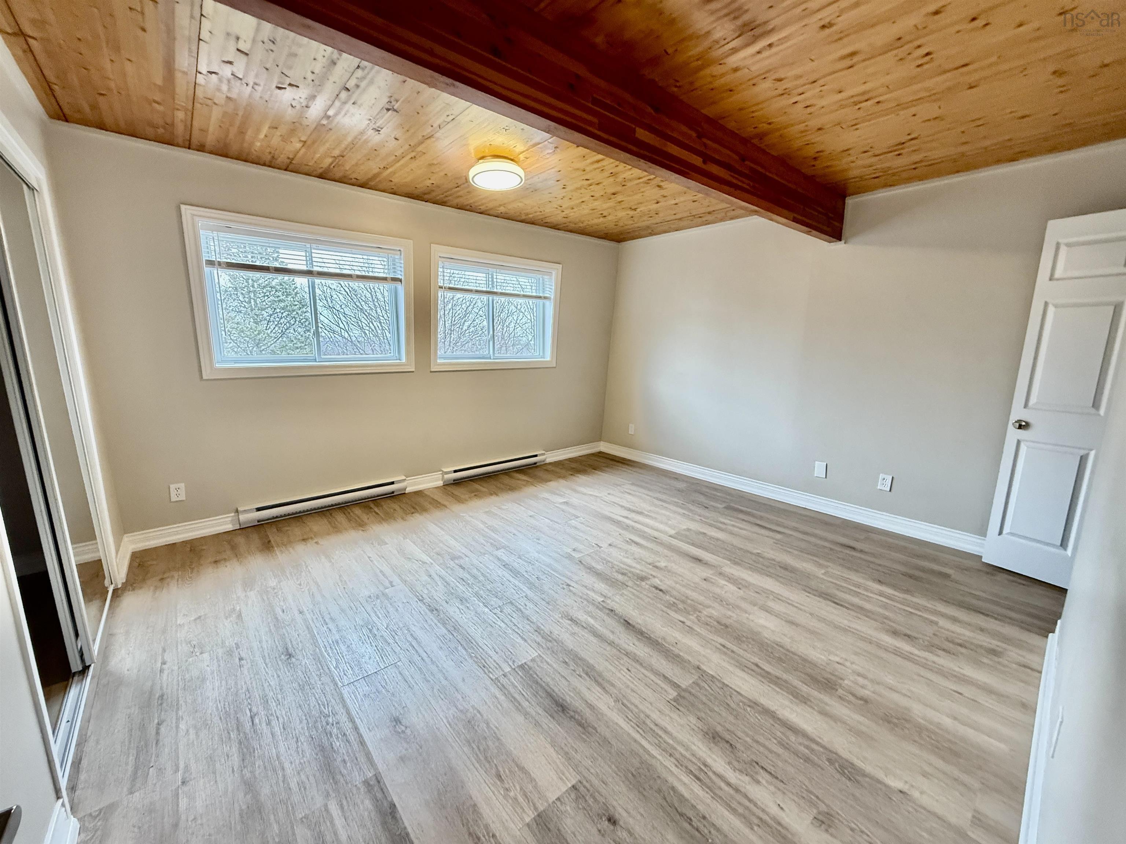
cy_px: 422
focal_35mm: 14
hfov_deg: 102.1
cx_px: 563
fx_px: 455
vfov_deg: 85.7
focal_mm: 2.22
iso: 640
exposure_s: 1/120
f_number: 2.2
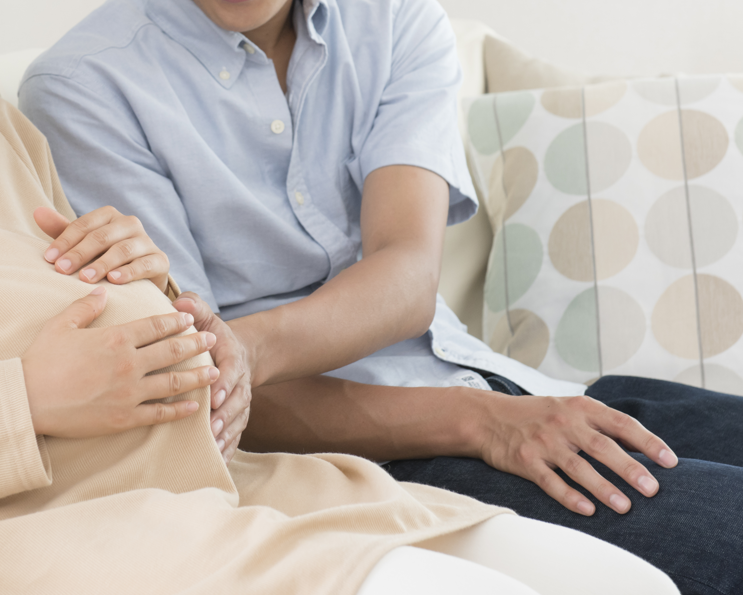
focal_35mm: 131
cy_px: 124
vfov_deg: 11.7
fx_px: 2881
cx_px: 250
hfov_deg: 14.7
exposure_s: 1/125
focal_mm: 70
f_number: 5.6
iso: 400
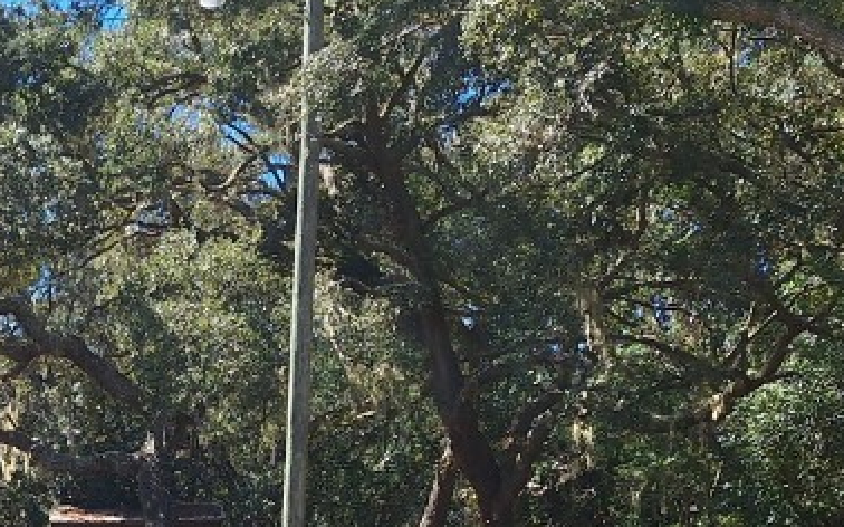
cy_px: 782
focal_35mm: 66
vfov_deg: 17.7
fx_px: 1518
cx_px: -13
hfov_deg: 29.0
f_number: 1.8
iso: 40
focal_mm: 5.54
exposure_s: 1/1764
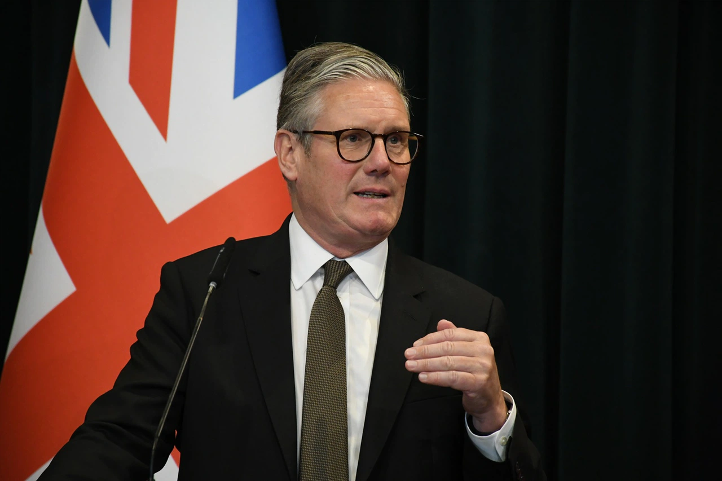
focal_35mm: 210
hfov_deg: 9.8
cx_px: 361
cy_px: 240
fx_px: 4211
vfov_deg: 6.5
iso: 3200
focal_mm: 140
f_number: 5.6
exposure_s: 1/200
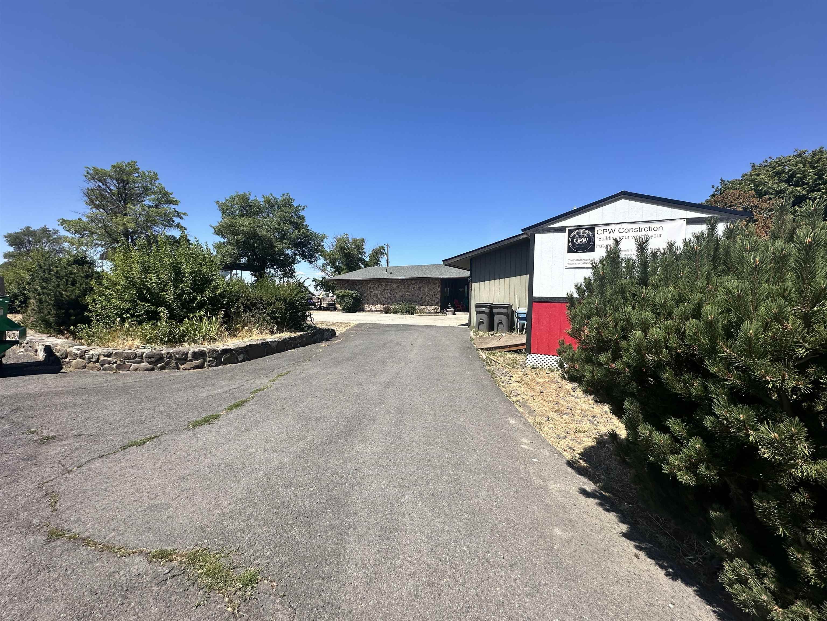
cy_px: 310
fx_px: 334
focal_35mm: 14
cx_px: 414
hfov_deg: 102.1
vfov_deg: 85.7
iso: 50
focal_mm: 2.22
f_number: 2.2
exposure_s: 1/1887
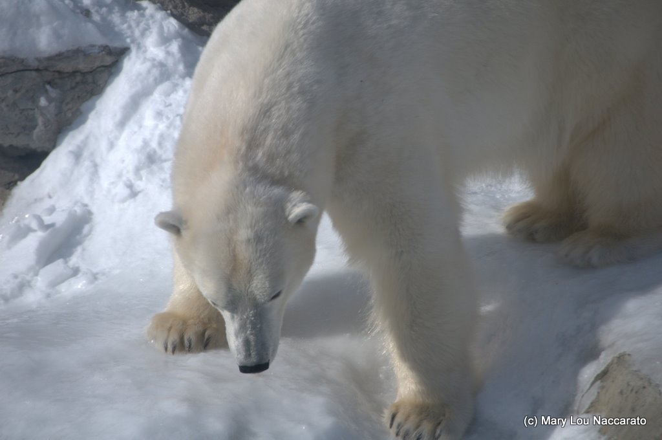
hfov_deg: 6.9
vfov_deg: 4.6
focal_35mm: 300
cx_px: 331
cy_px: 220
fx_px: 5510
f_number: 5.6
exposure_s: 1/3200
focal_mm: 200
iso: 250
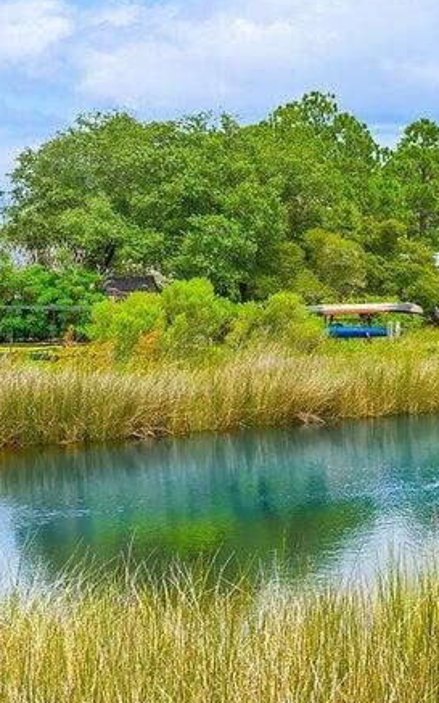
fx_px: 1647
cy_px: 301
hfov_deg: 11.2
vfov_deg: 24.1
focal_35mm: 86
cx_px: 1217
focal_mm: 24
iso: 250
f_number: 9
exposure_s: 1/250
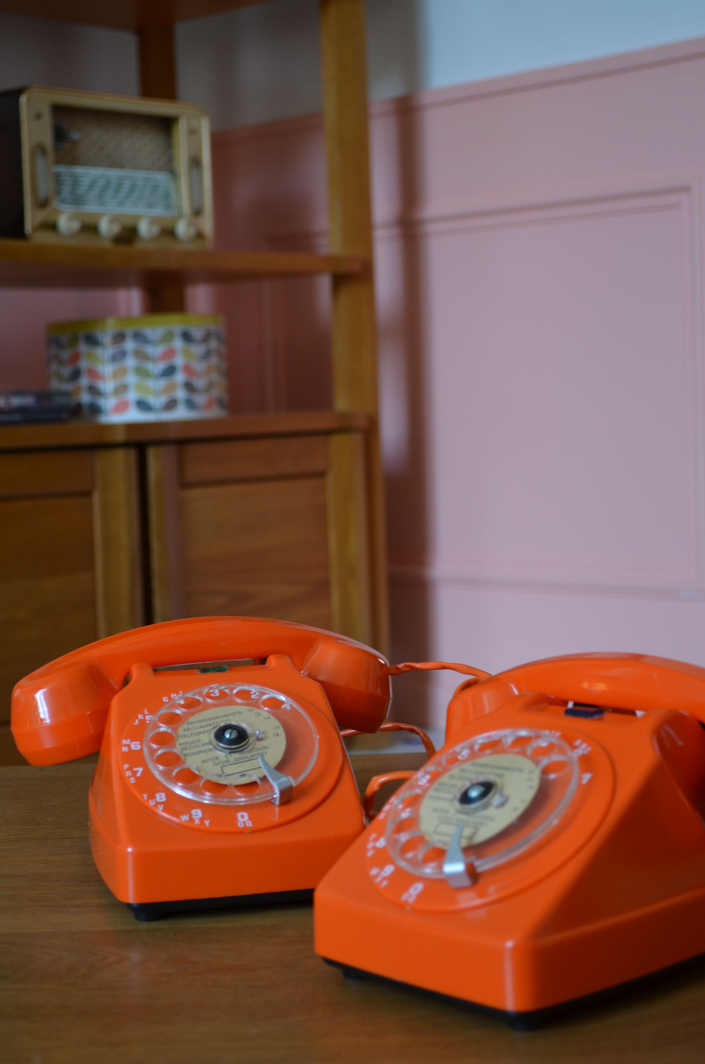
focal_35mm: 60
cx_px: 352
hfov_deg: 22.5
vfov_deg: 33.5
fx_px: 1770
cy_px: 532
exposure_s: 1/60
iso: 400
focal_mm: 40
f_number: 5.3
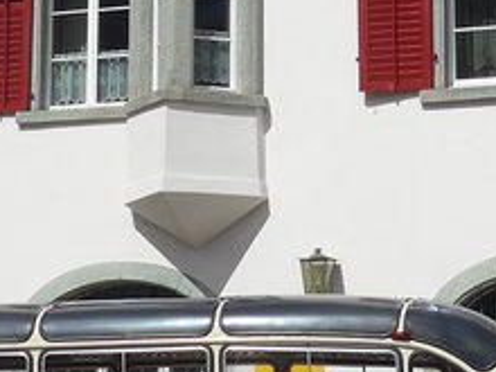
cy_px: -7
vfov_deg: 9.3
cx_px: -23
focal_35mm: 158
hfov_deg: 12.3
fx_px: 2264
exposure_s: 1/1600
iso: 80
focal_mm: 6
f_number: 4
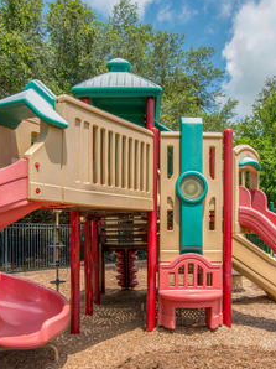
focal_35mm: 36
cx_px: 171
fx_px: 383
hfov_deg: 39.4
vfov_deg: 51.2
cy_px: 210
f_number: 11
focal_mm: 18
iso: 400
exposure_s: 1/400
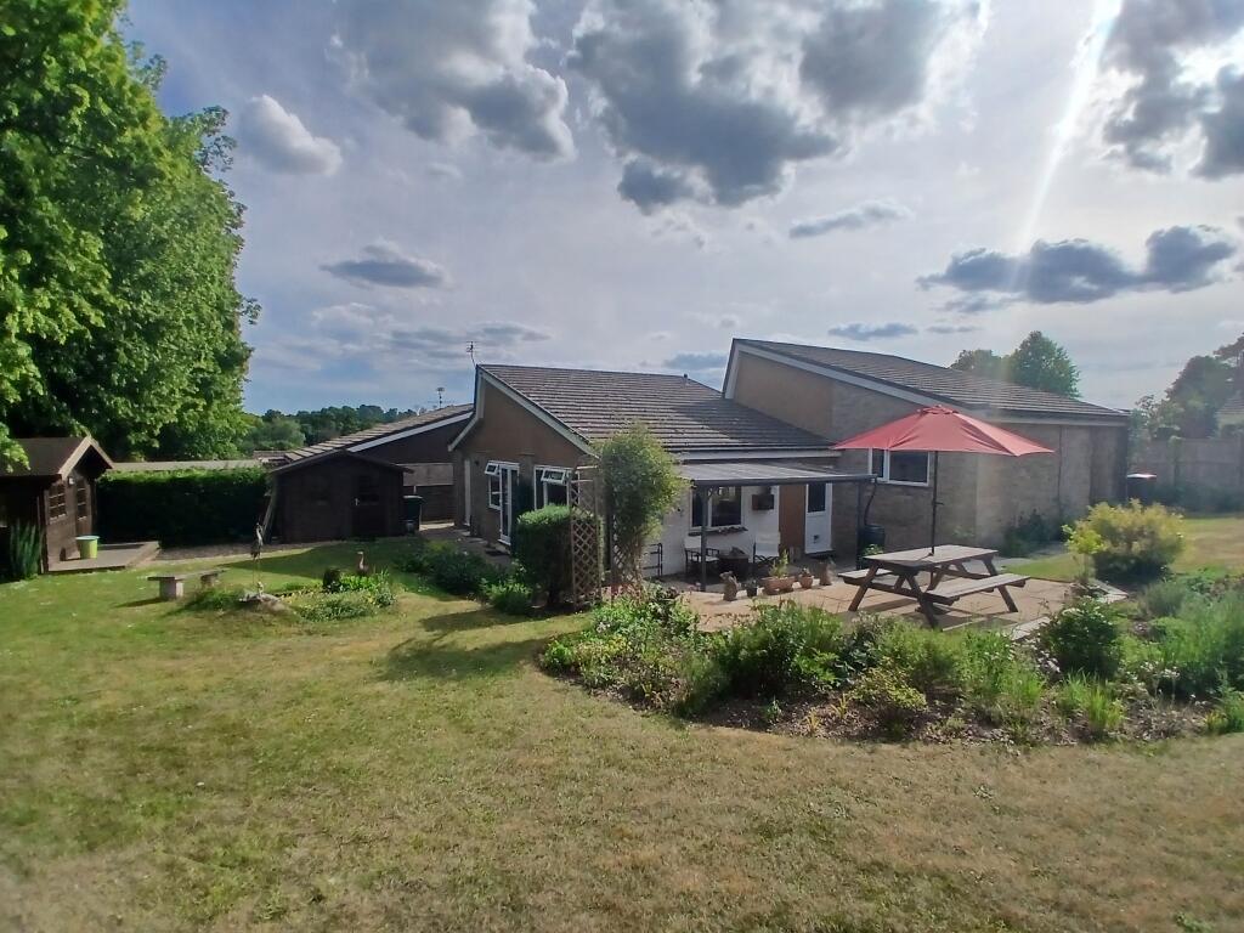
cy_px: 466
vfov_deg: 74.7
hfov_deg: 91.0
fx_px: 611
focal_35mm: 17
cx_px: 622
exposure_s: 1/3322
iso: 64
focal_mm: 1.4
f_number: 2.2
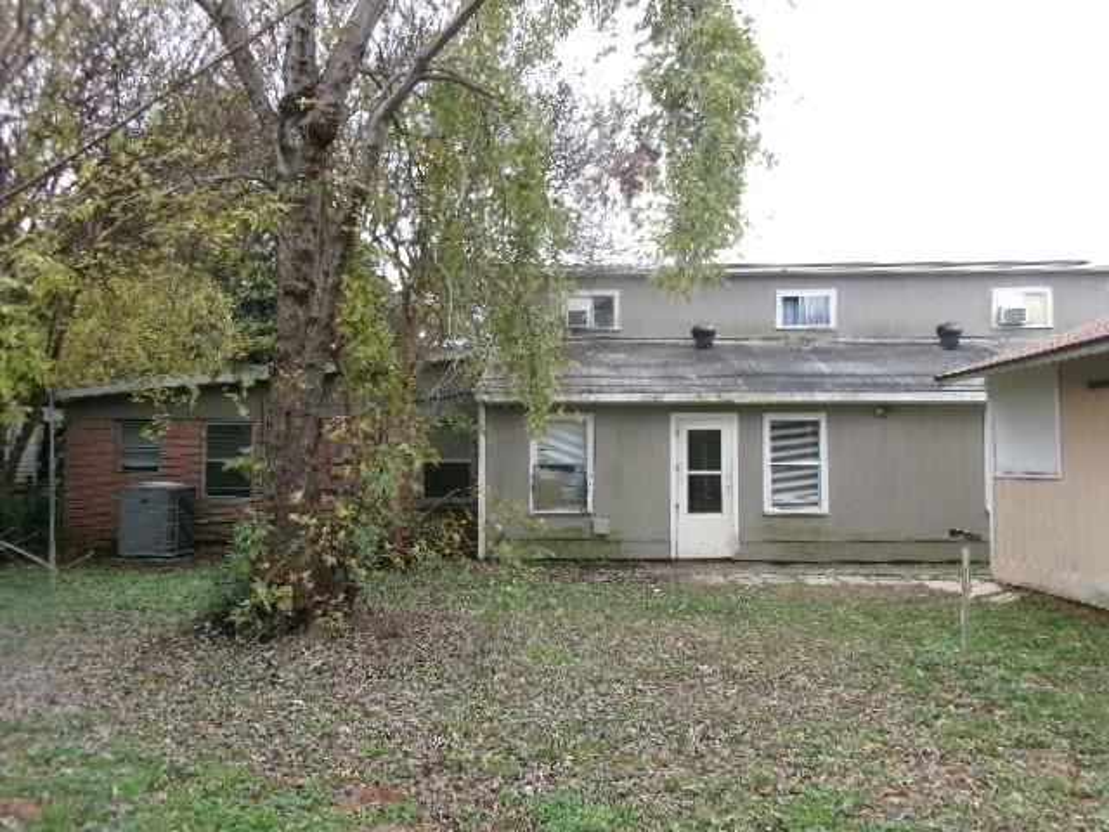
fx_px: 897
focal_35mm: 28
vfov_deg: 49.7
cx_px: 554
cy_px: 416
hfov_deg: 63.4
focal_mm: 5.1
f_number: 3.9
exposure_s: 1/100
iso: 100
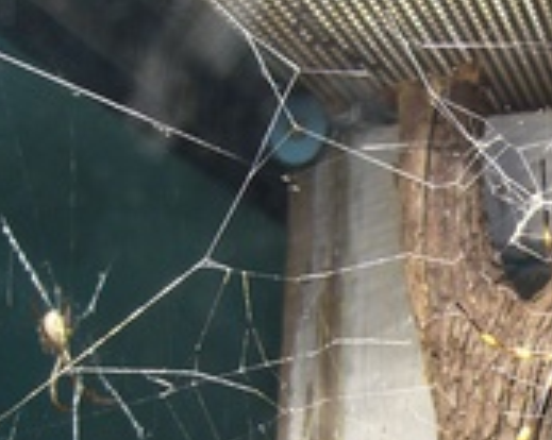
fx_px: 1420
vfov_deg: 17.5
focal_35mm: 87
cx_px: 606
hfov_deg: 20.9
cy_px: 351
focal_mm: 5.8
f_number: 2.8
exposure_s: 1/15
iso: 100
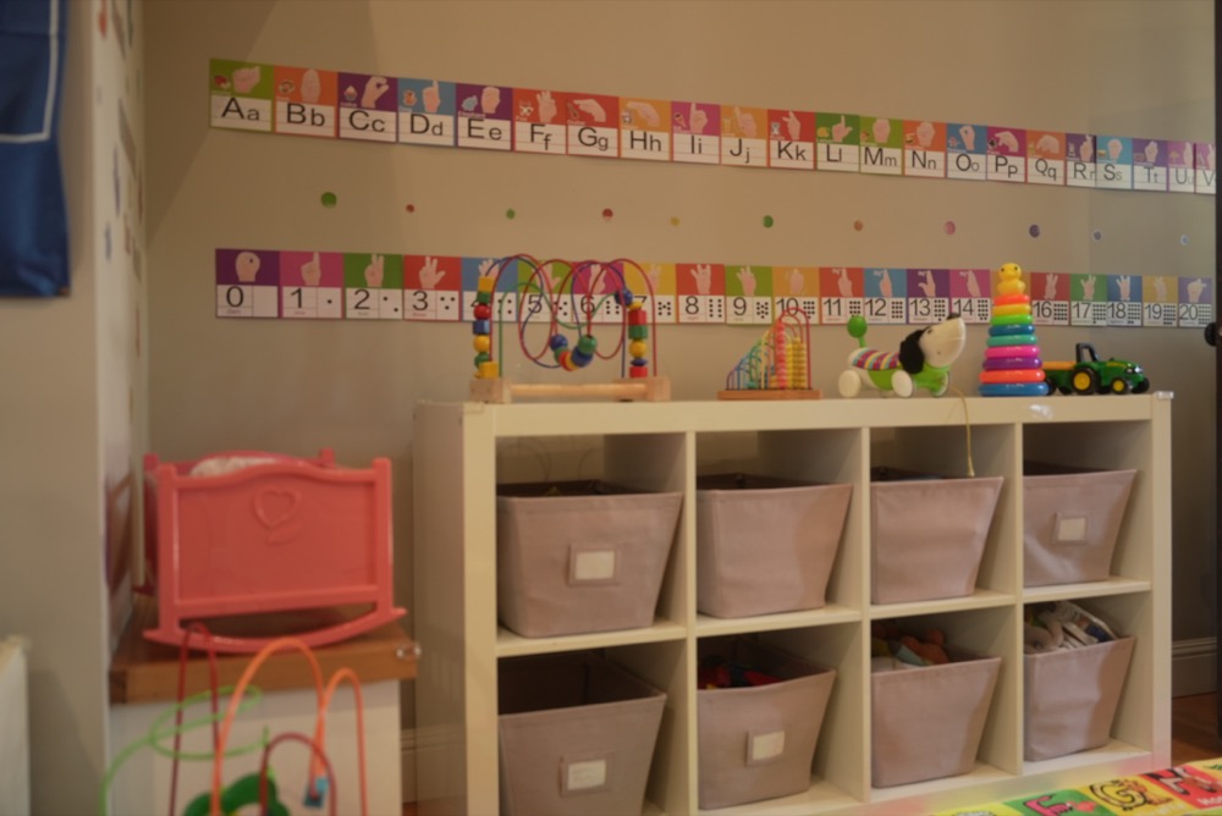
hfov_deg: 58.7
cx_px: 611
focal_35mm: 32
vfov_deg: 41.2
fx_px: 1087
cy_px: 408
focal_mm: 32
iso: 640
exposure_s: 1/50
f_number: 2.8
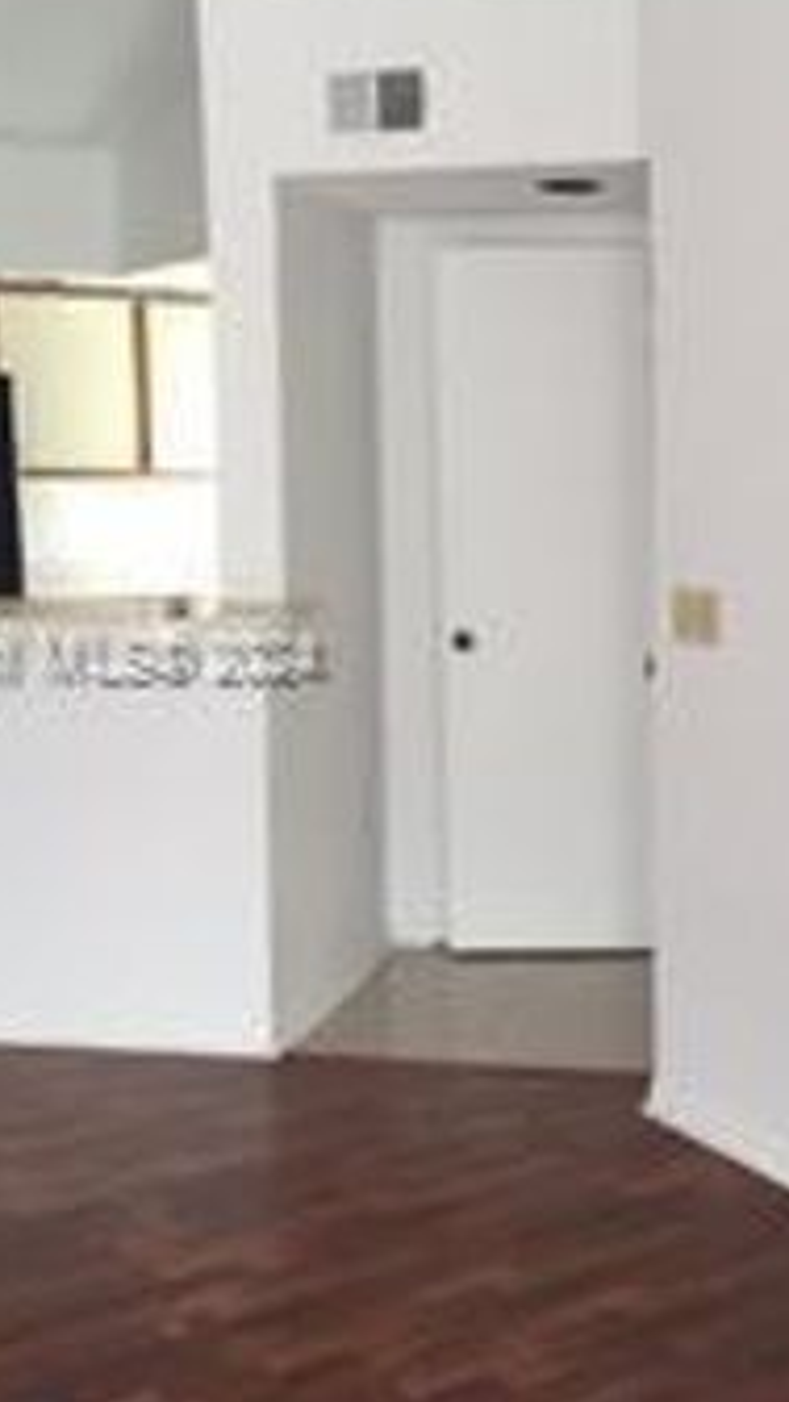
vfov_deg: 43.7
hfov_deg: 25.2
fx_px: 1748
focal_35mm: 47
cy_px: 657
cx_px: 551
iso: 32
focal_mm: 4.15
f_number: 2.2
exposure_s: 1/40
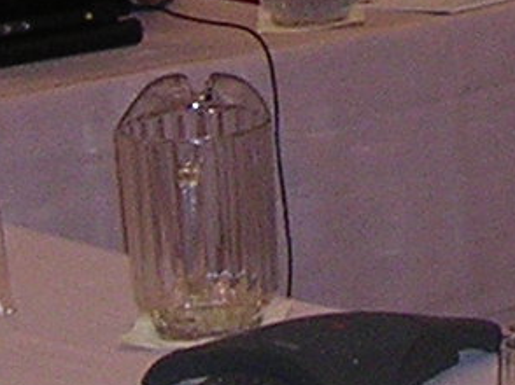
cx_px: 767
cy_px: -542
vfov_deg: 5.4
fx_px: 3939
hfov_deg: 7.4
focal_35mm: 265
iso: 218
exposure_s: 1/60.1
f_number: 2.8
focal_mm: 5.8
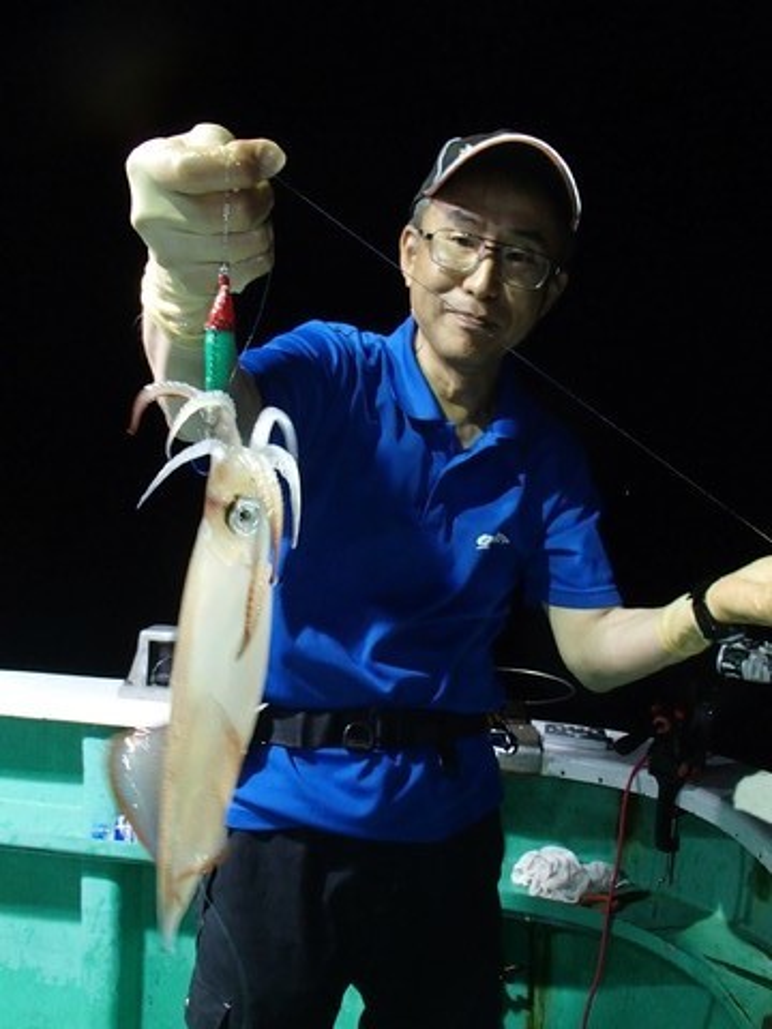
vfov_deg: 63.4
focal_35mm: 28
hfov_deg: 49.7
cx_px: 386
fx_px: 833
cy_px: 514
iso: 400
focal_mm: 5
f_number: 3.9
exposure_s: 1/30
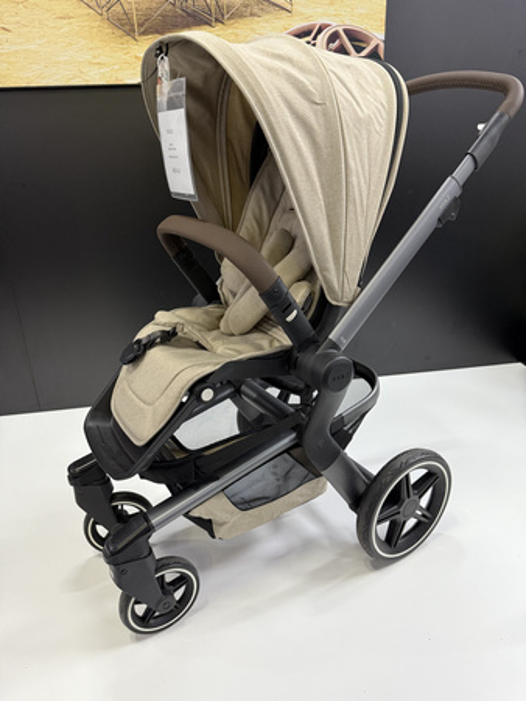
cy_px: 350
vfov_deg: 71.6
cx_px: 263
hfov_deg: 56.9
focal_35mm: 24
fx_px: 486
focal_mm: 6.76
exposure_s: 1/60
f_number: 1.78
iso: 320
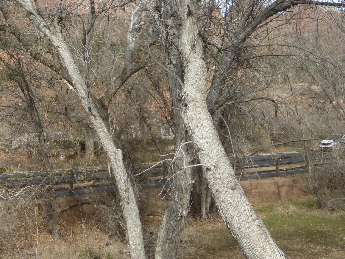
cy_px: 94
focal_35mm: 53
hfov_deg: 32.4
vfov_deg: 27.4
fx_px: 528
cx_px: -22
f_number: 4
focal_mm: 4.3
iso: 100
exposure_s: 1/800
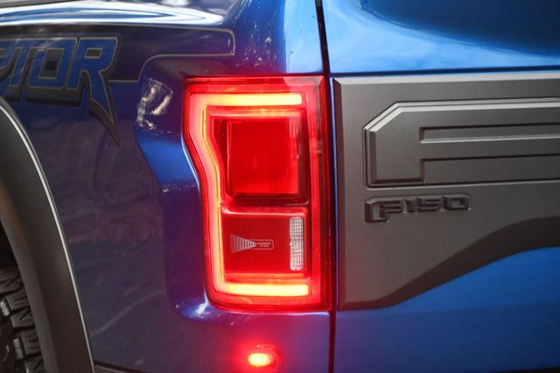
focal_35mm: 135
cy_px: 186
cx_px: 280
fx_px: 2099
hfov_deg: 15.2
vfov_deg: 10.1
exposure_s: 1/125
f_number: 4.8
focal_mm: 90
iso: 1800
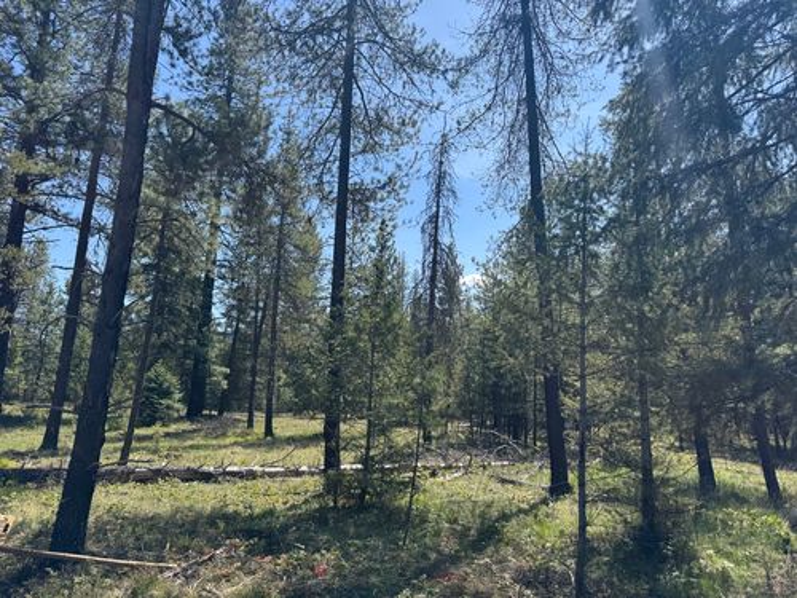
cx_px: 398
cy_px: 299
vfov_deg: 56.8
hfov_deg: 71.6
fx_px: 553
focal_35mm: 24
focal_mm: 6.76
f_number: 1.78
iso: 80
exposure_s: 1/2959
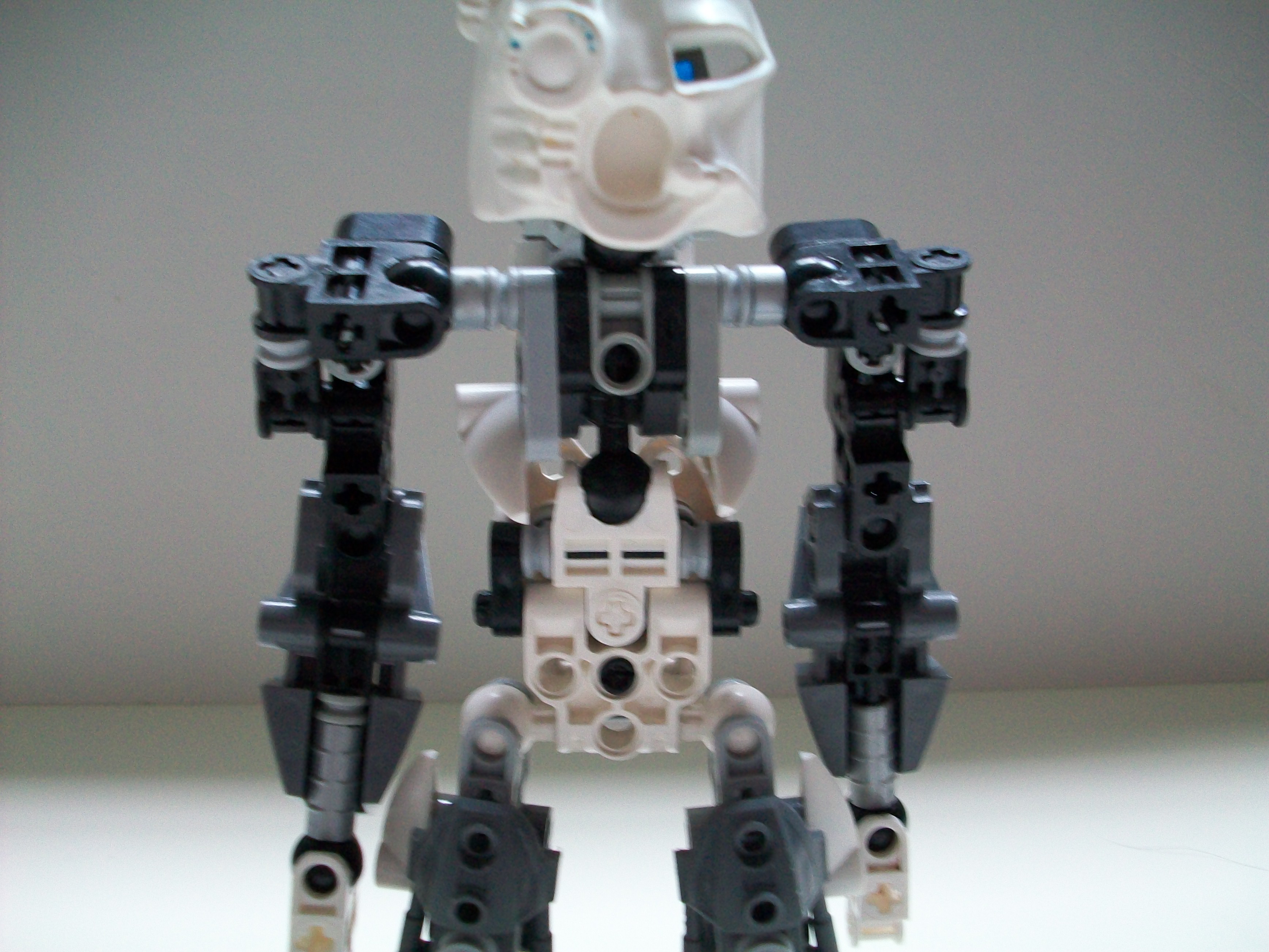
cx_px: 634
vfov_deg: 41.8
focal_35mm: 34
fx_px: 1246
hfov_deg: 54.0
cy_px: 476
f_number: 2.8
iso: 160
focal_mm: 5.7
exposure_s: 1/40
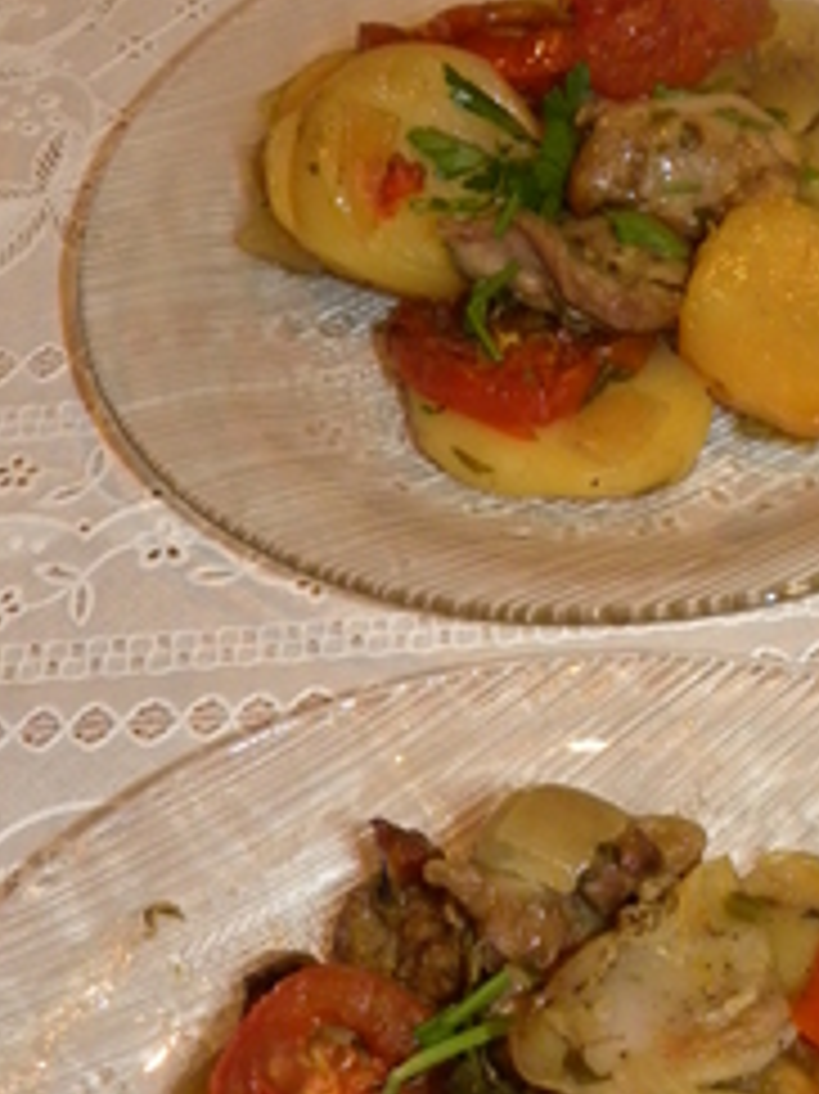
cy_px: 842
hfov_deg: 19.3
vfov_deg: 25.3
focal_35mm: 76
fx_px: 2400
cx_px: 590
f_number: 3.2
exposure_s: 1/30
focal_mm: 7.3
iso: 400
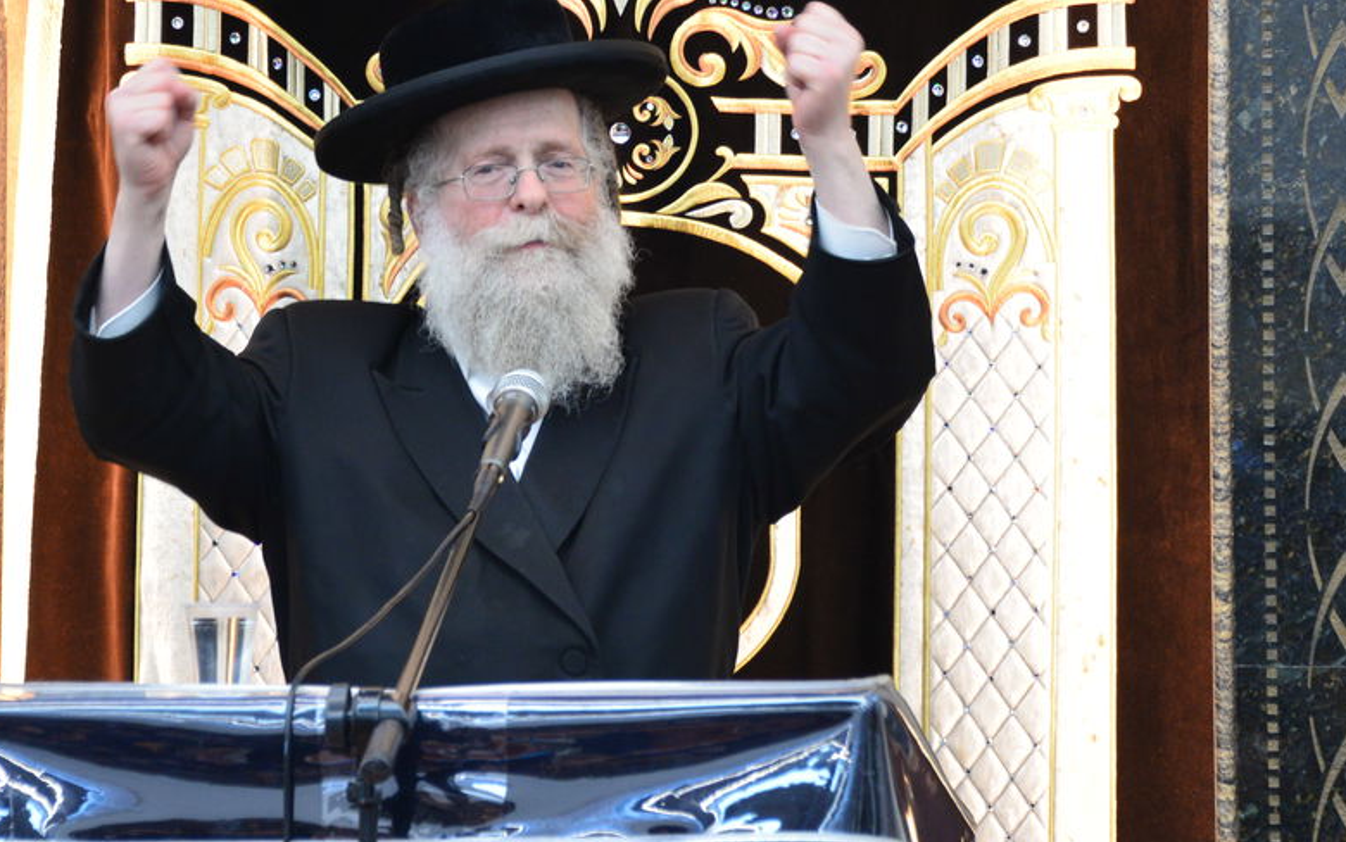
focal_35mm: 247
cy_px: 143
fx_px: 9063
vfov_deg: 5.3
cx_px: 578
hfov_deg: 8.5
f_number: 5.6
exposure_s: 1/100
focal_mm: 135
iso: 1600
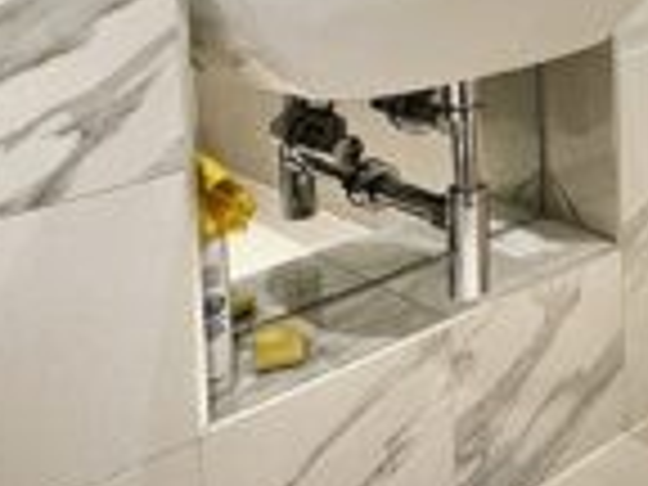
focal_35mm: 54
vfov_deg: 24.5
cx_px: 814
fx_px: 1011
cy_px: -99
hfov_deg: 29.5
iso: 320
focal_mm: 1.7
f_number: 2.2
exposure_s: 1/71
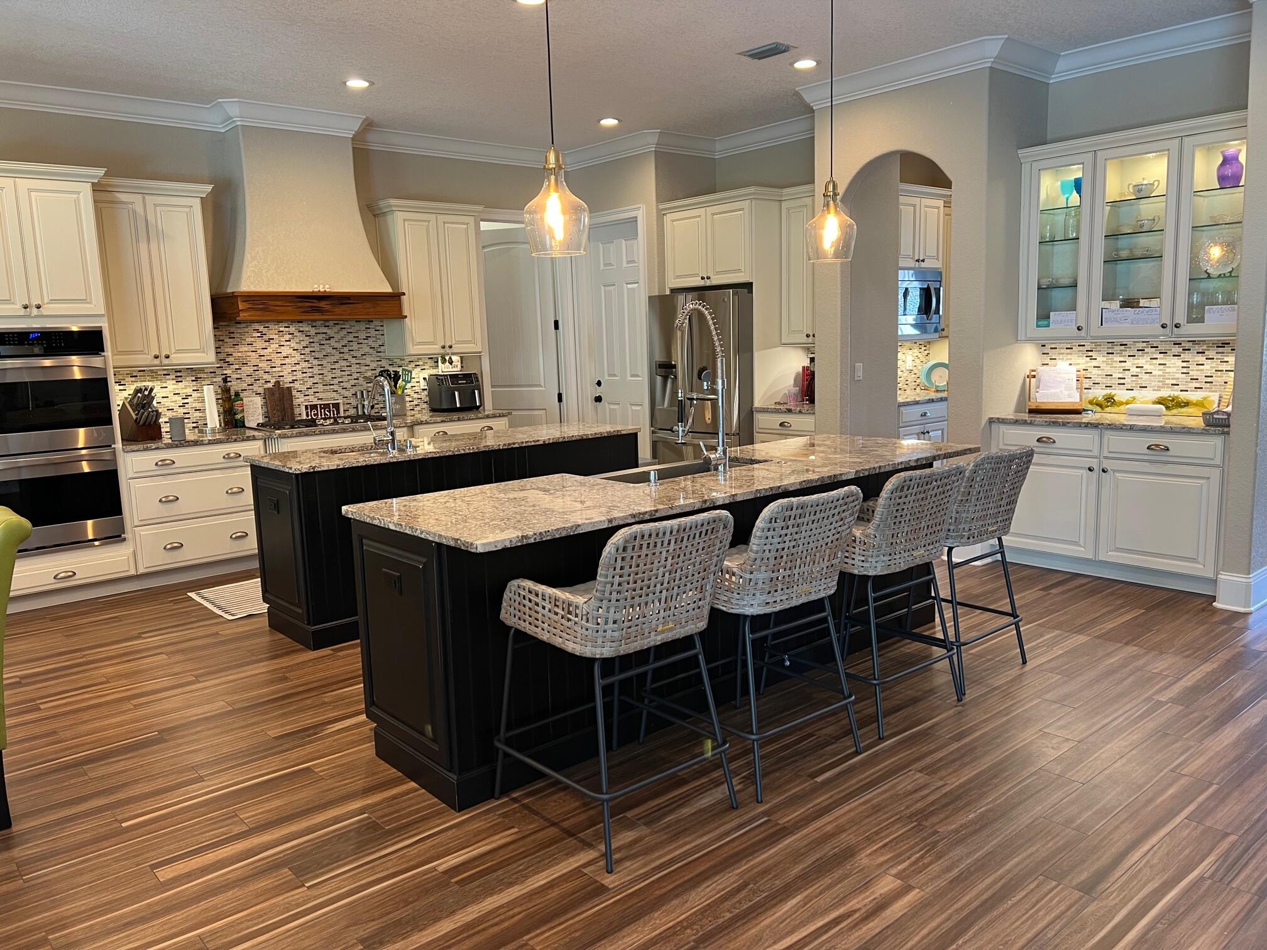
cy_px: 475
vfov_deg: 53.1
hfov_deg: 67.3
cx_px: 634
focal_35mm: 26
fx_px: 952
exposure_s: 1/60
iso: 100
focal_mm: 5.7
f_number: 1.5
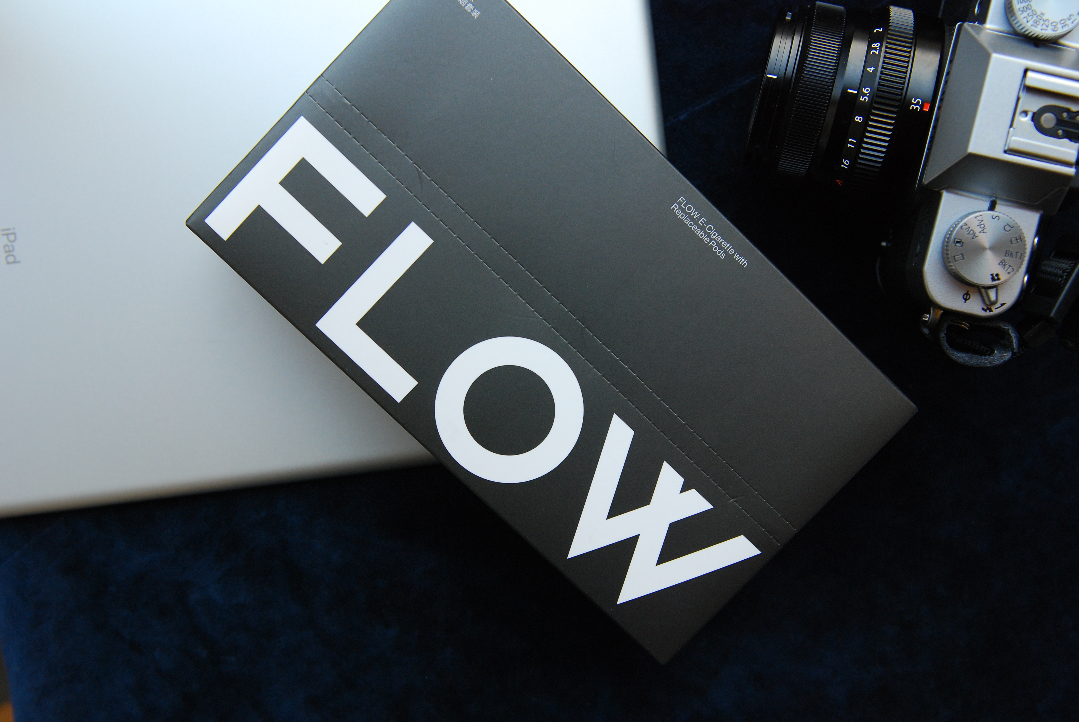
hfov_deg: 47.9
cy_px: 361
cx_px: 540
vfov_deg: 33.1
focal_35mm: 40
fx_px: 1215
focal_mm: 27
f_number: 4
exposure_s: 1/160
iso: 400
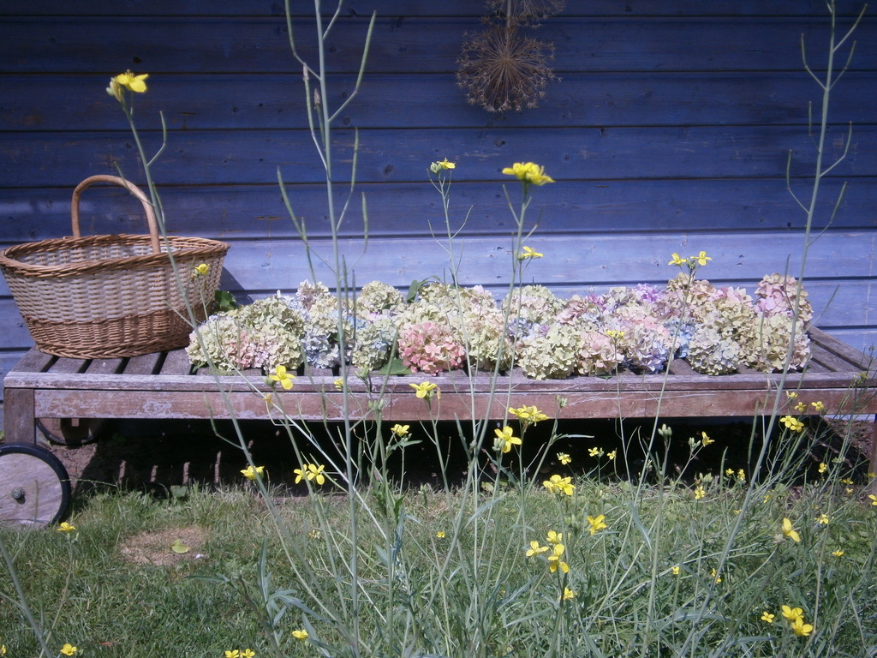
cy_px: 329
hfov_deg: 40.4
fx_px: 1191
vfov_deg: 30.9
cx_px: 438
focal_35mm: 47
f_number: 3.4
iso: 80
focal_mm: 8.3
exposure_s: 1/1000
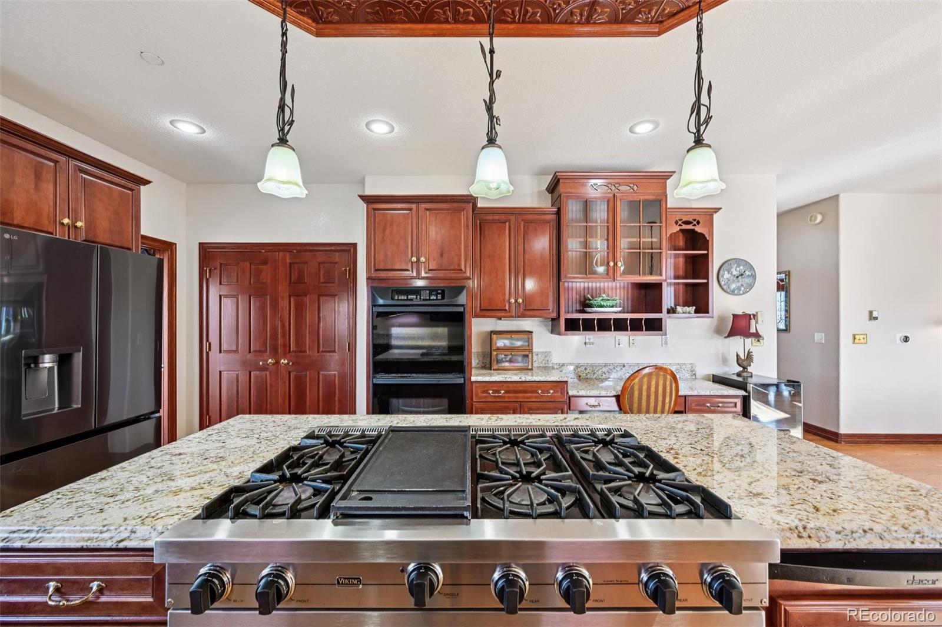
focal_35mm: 14
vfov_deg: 81.2
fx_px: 366
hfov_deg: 104.3
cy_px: 314
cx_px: 471
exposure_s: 1/10
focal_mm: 14
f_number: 8
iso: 400
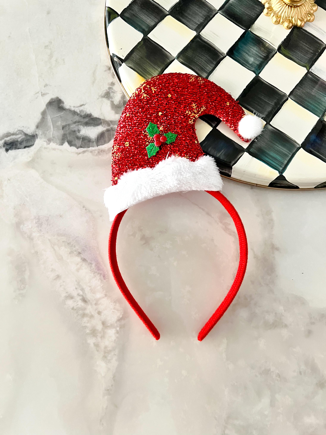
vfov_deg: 67.3
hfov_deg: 53.1
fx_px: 326
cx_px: 163
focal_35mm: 26
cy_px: 218
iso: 500
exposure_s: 1/60
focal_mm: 5.7
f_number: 1.5
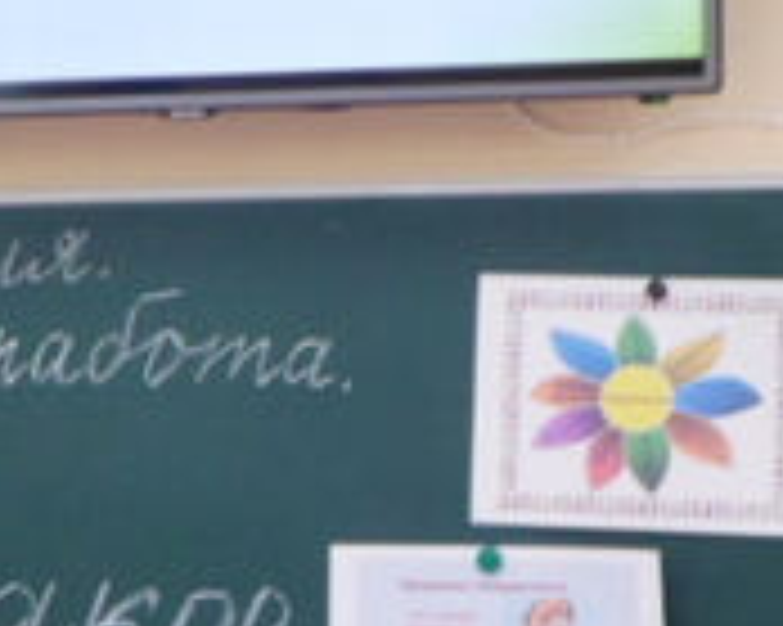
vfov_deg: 14.1
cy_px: 599
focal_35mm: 108
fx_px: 2501
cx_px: 495
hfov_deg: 17.8
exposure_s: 1/30
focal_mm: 5.5
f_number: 2.7
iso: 120
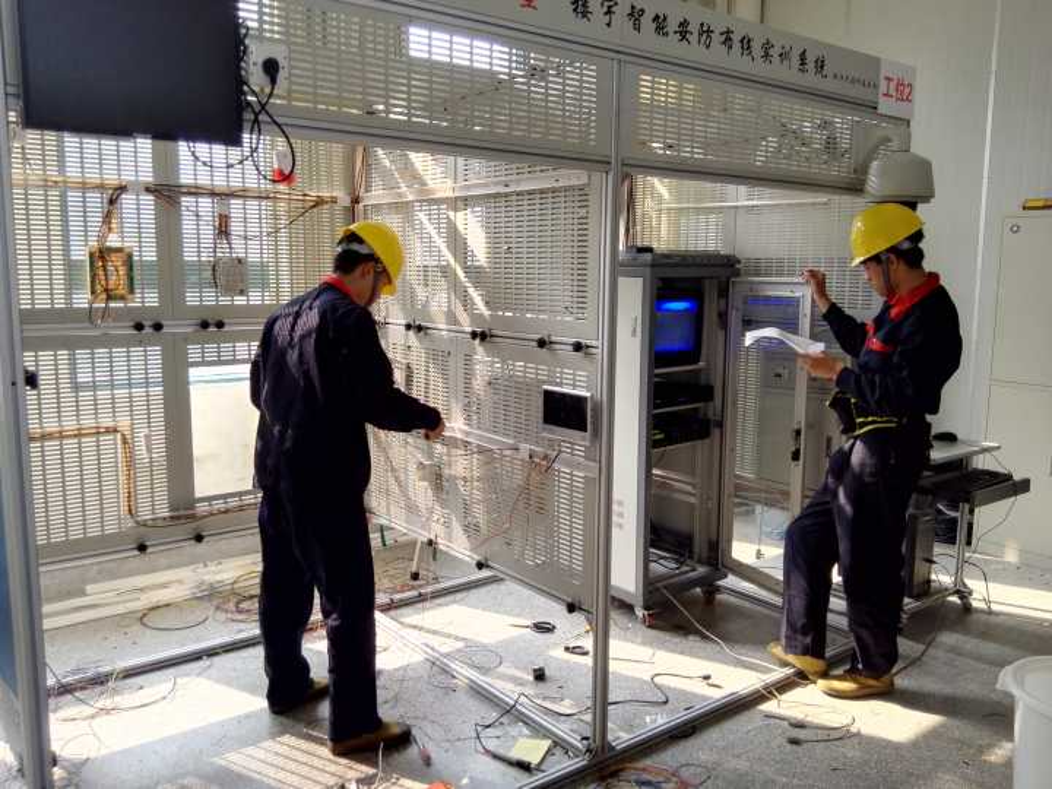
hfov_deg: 61.7
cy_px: 394
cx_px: 526
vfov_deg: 48.2
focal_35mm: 29
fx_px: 881
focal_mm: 3.8
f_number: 2
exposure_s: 1/111
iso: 100
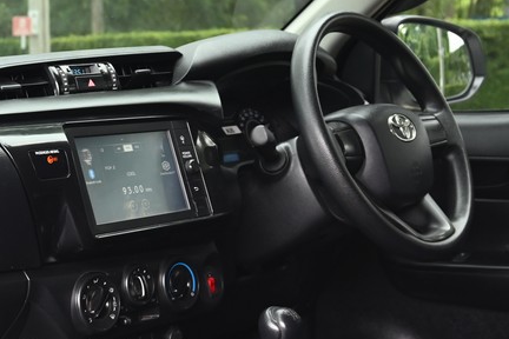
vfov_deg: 17.2
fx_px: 1117
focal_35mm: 79
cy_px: 224
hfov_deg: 25.1
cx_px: 82
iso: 800
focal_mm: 31
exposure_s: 1/125
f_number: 5.6
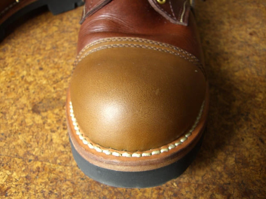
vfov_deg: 37.7
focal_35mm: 38
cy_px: 100
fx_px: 292
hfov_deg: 49.0
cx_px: 133
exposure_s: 1/15
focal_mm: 6.2
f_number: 2.7
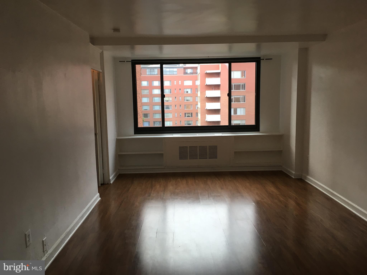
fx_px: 307
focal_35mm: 29
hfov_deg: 61.7
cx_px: 184
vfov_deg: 48.2
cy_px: 138
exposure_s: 1/40
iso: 25
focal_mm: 4.15
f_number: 2.2
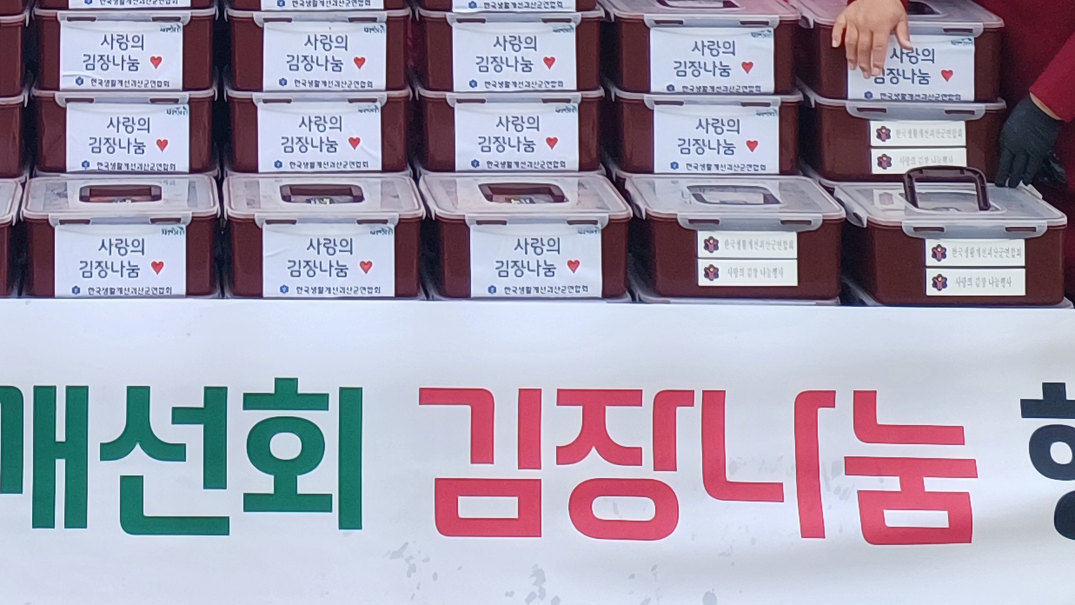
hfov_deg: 25.7
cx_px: 183
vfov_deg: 13.4
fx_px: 2309
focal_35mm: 81
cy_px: -483
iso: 20
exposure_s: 1/141
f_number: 1.8
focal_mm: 5.06
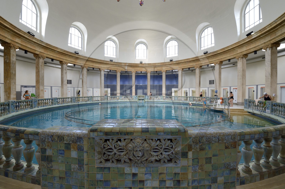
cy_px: 94
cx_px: 142
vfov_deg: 81.1
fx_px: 111
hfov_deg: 104.3
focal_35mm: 14
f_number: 16
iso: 800
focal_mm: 14
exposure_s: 1/30
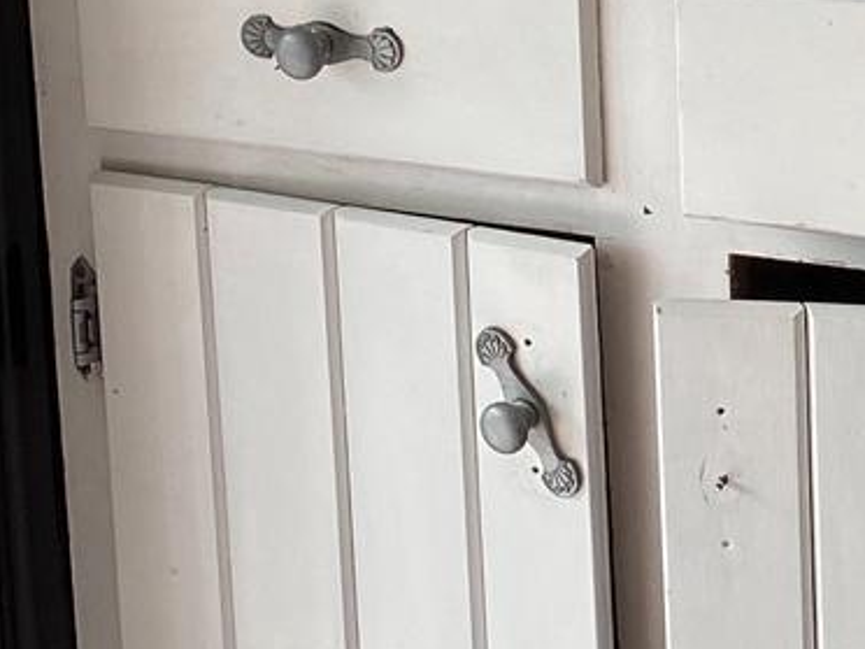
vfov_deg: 9.8
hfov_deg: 12.4
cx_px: 1670
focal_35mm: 143
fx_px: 3573
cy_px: -533
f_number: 1.8
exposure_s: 1/122
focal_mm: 4.25
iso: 50
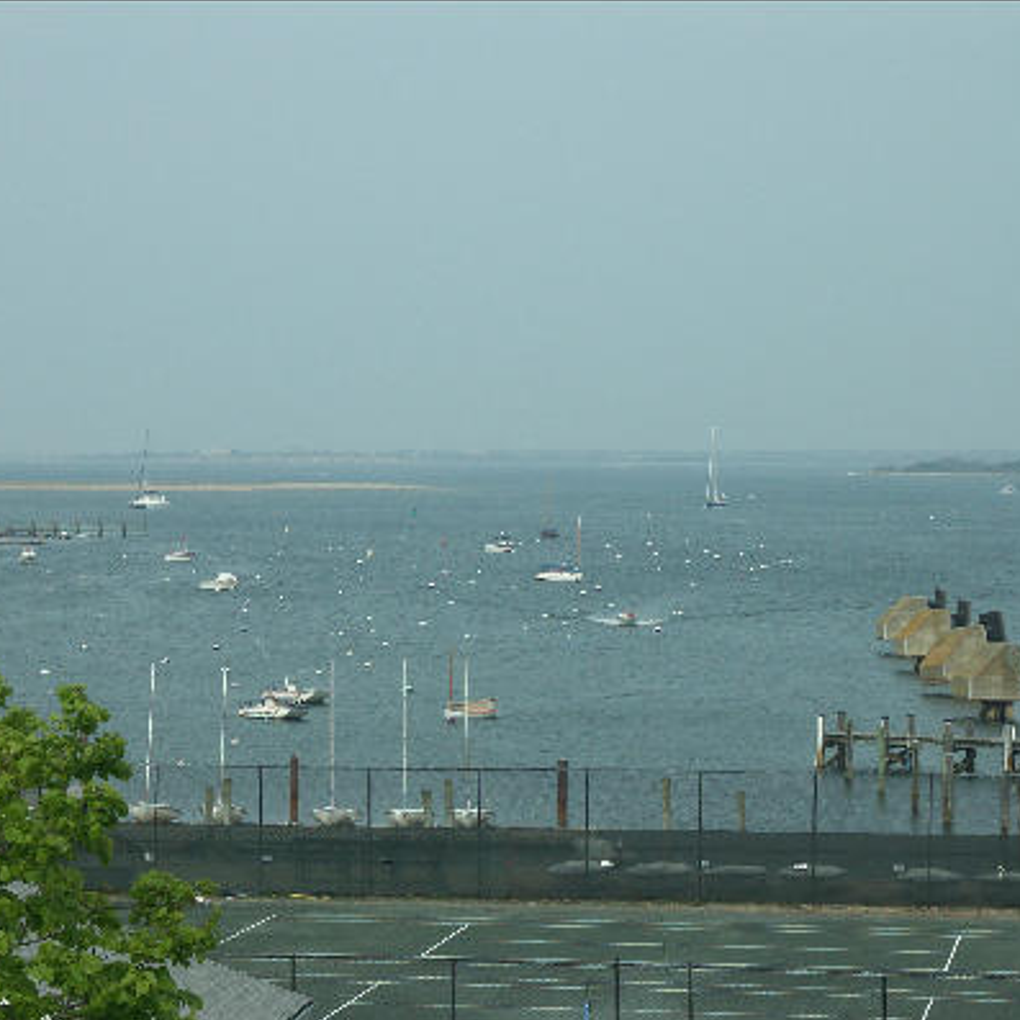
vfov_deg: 12.5
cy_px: 511
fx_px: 4667
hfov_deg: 12.5
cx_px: 402
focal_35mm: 140
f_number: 7.1
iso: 100
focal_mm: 29.14
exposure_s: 1/640
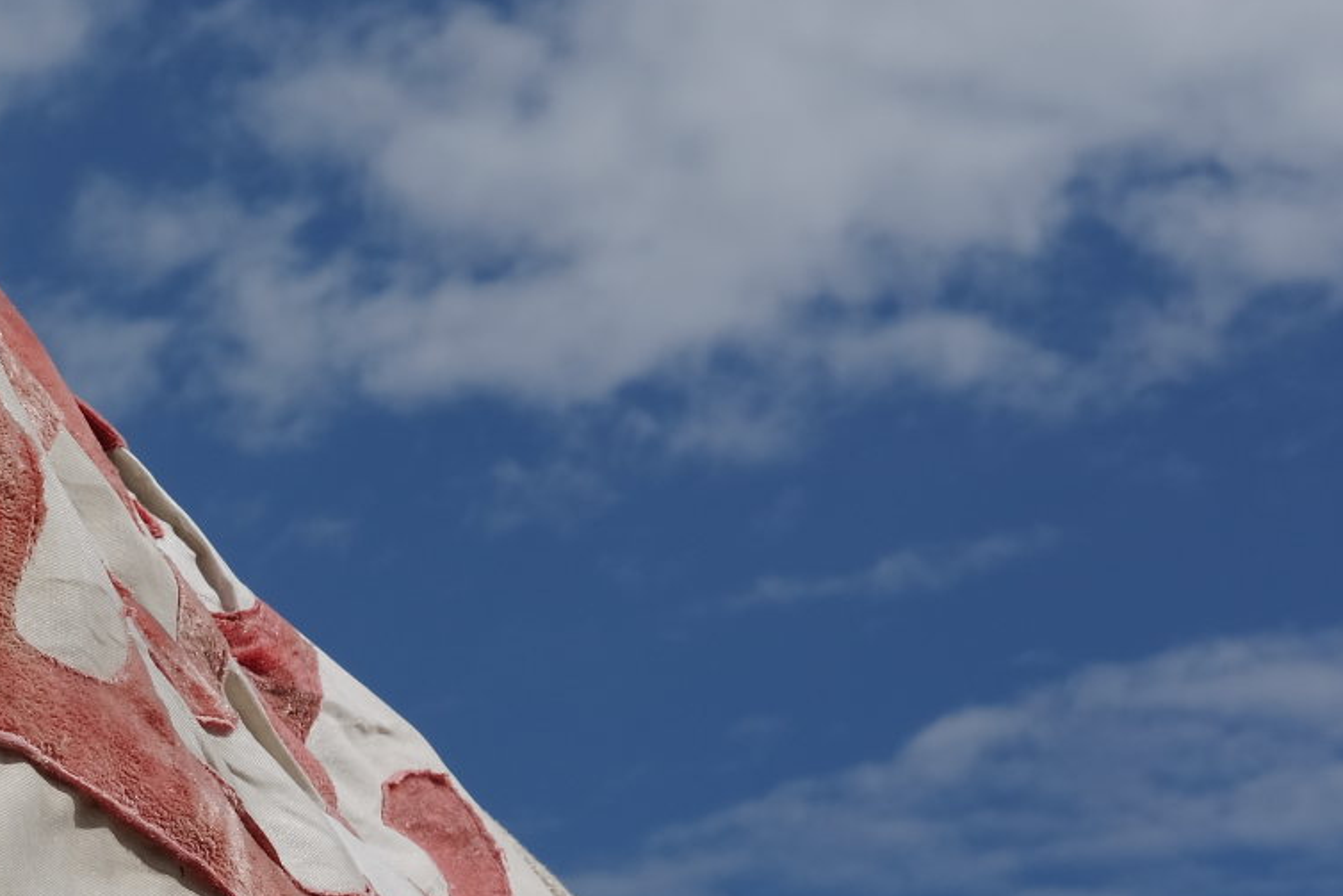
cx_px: 67
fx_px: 4365
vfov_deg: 11.7
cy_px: 538
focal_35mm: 117
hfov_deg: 17.2
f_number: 14
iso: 200
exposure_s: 1/400
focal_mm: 35
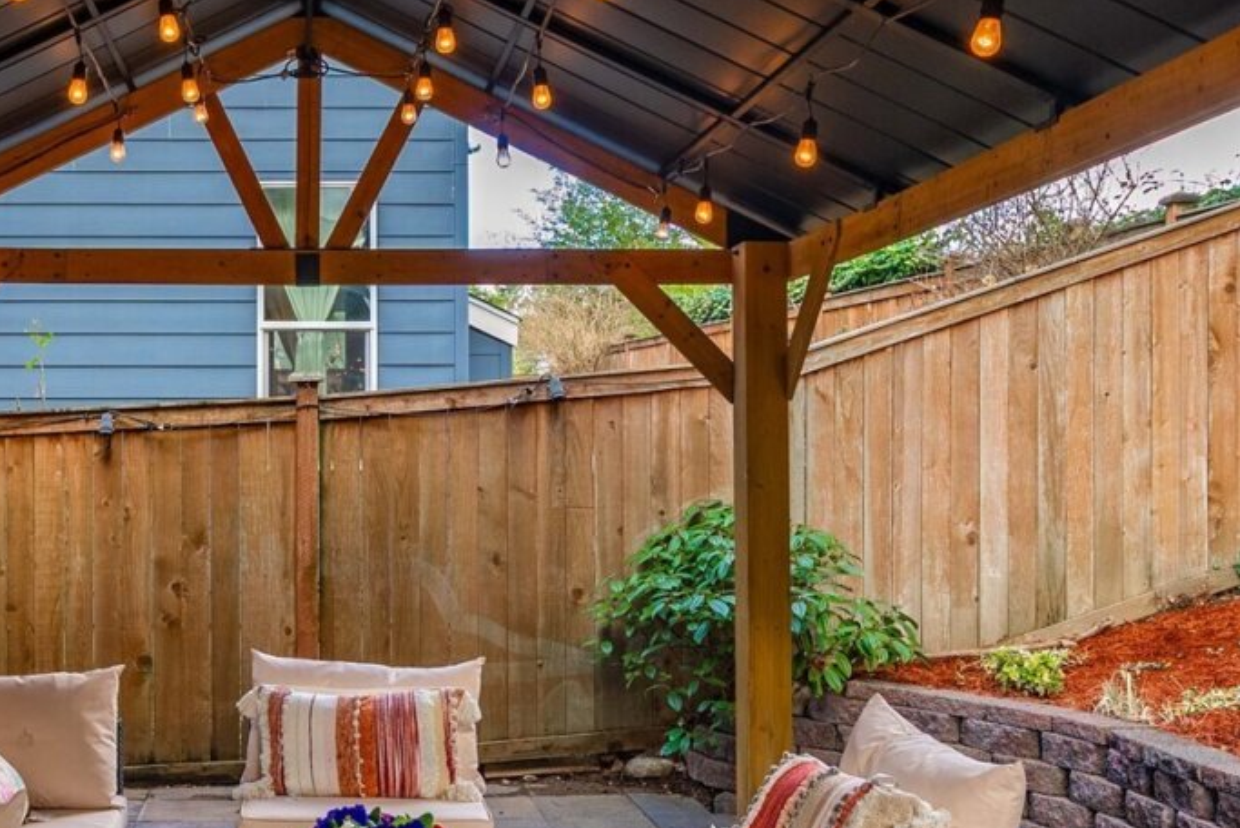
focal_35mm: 41
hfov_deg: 45.7
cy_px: 513
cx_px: 305
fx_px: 1413
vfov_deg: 32.5
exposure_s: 1/30
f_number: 7.1
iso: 200
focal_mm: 20
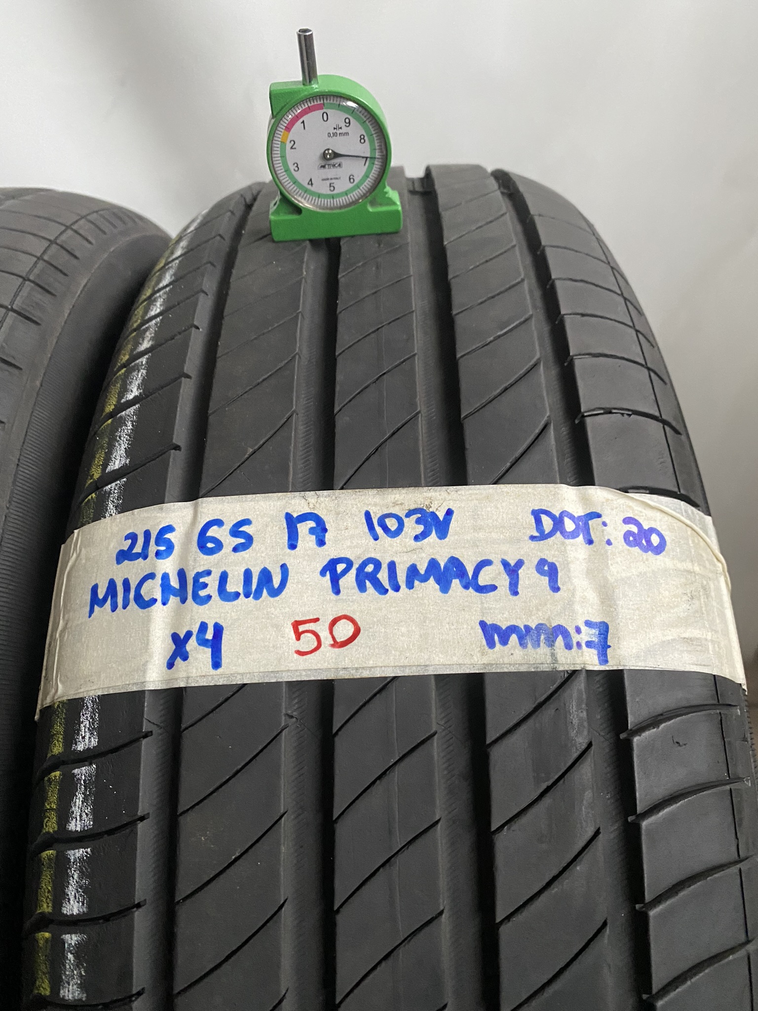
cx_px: 379
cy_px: 506
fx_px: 759
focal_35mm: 26
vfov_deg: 67.3
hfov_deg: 53.1
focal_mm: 4.25
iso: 500
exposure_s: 1/60
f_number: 1.8
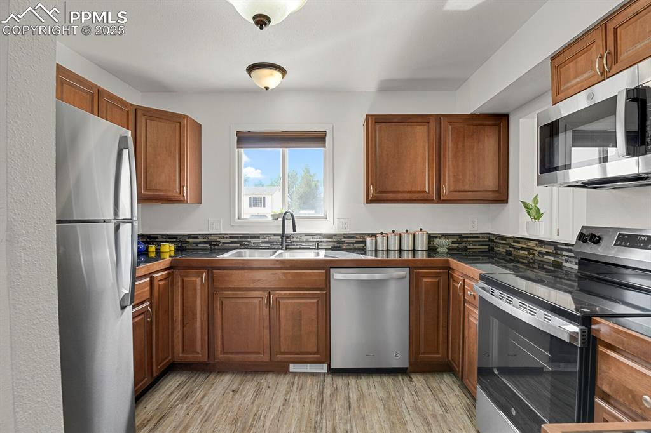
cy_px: 216
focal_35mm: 17
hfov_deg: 93.3
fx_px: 307
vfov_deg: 70.4
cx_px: 326
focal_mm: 17
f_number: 8
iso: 250
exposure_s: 1.6
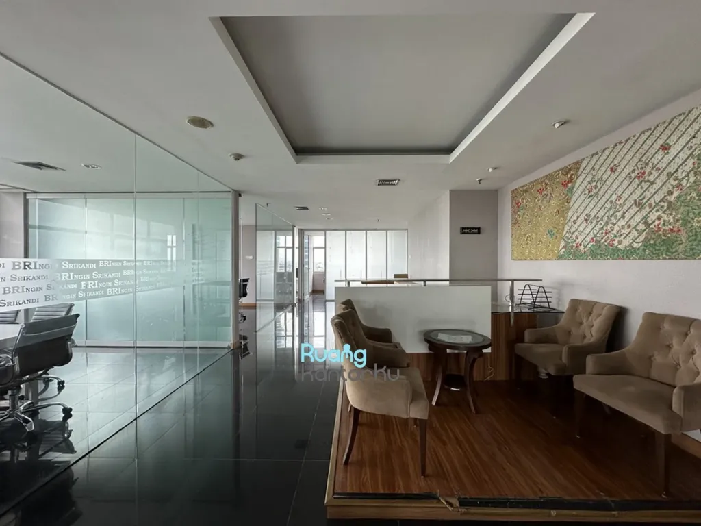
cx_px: 350
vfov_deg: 85.7
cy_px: 263
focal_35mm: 14
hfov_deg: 102.1
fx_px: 284
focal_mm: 2.22
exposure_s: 1/100
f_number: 2.2
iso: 80
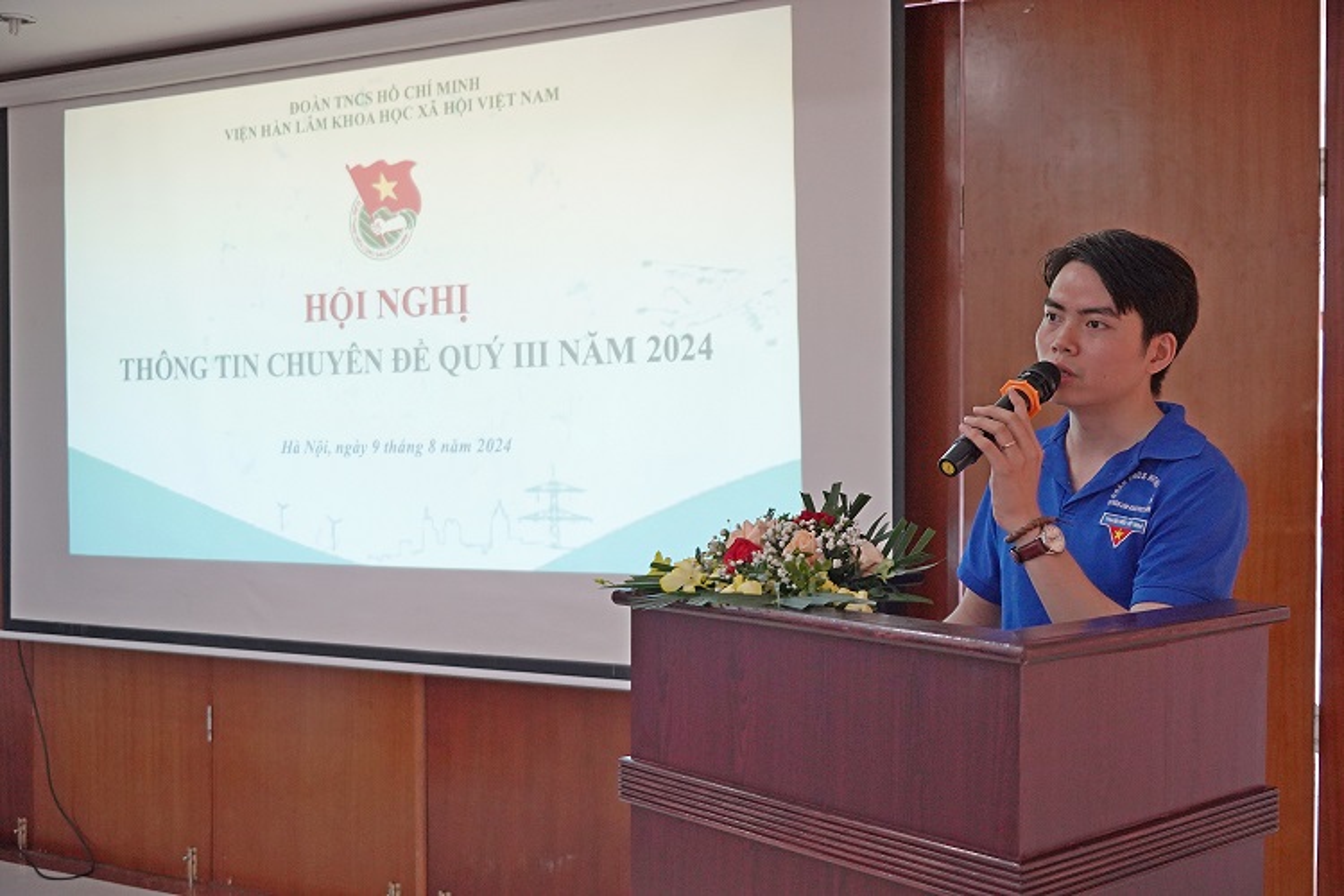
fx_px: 1680
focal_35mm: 45
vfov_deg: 29.9
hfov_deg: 43.6
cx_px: 672
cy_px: 448
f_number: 4.5
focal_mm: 45
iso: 2500
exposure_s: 1/160
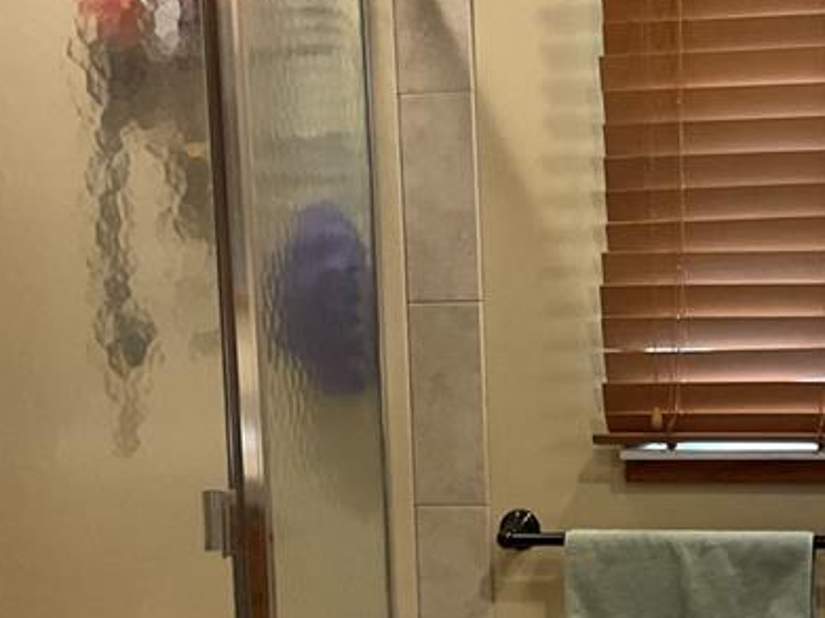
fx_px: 1811
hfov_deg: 25.3
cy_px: 407
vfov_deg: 19.3
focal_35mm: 76
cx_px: 627
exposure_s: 1/60
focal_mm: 3
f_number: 1.8
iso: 100
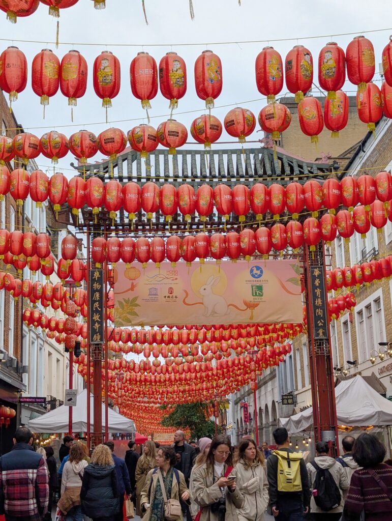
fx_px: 738
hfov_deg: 29.7
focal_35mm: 49
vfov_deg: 38.9
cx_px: 196
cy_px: 260
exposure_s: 1/454
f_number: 1.68
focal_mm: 6.9
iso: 23
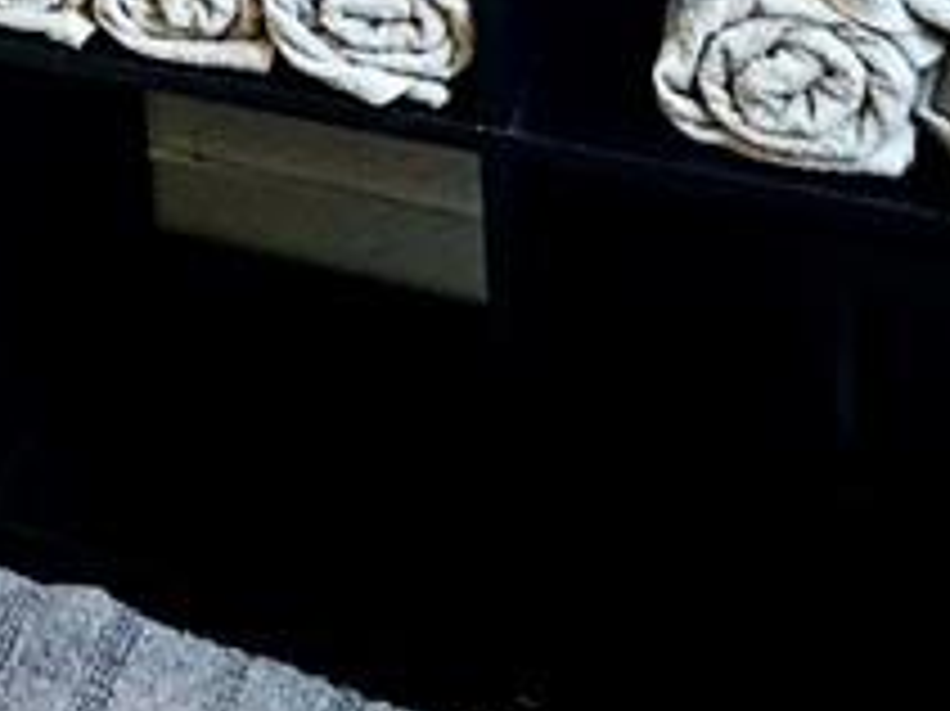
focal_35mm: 68
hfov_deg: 23.9
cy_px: -630
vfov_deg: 17.1
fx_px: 1865
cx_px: -387
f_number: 2.2
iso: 160
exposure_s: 1/60
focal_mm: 2.22
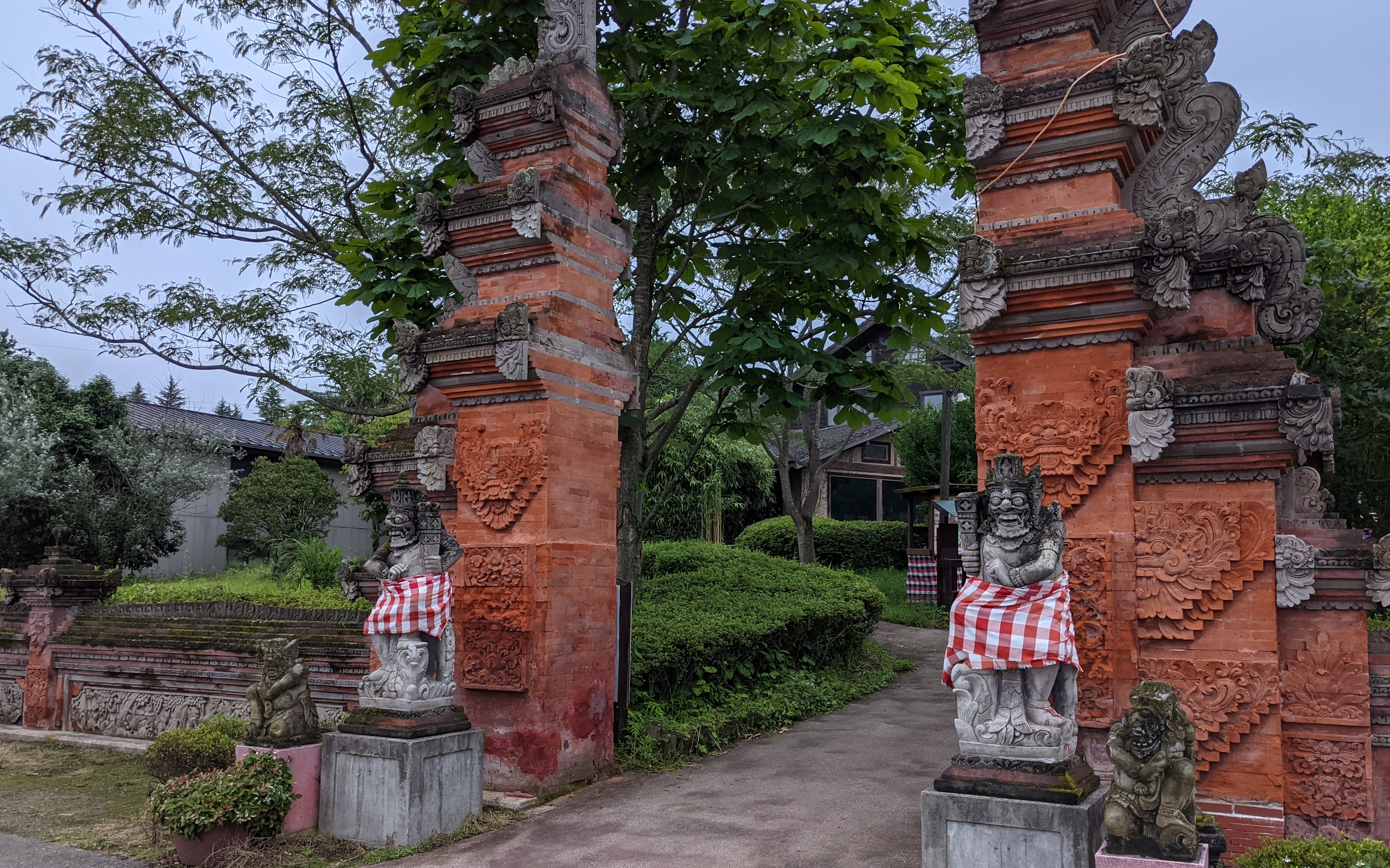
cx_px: 689
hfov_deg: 64.6
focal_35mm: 29
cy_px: 498
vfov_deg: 43.0
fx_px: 1099
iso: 57
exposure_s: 1/47.2
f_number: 1.73
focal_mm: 4.38
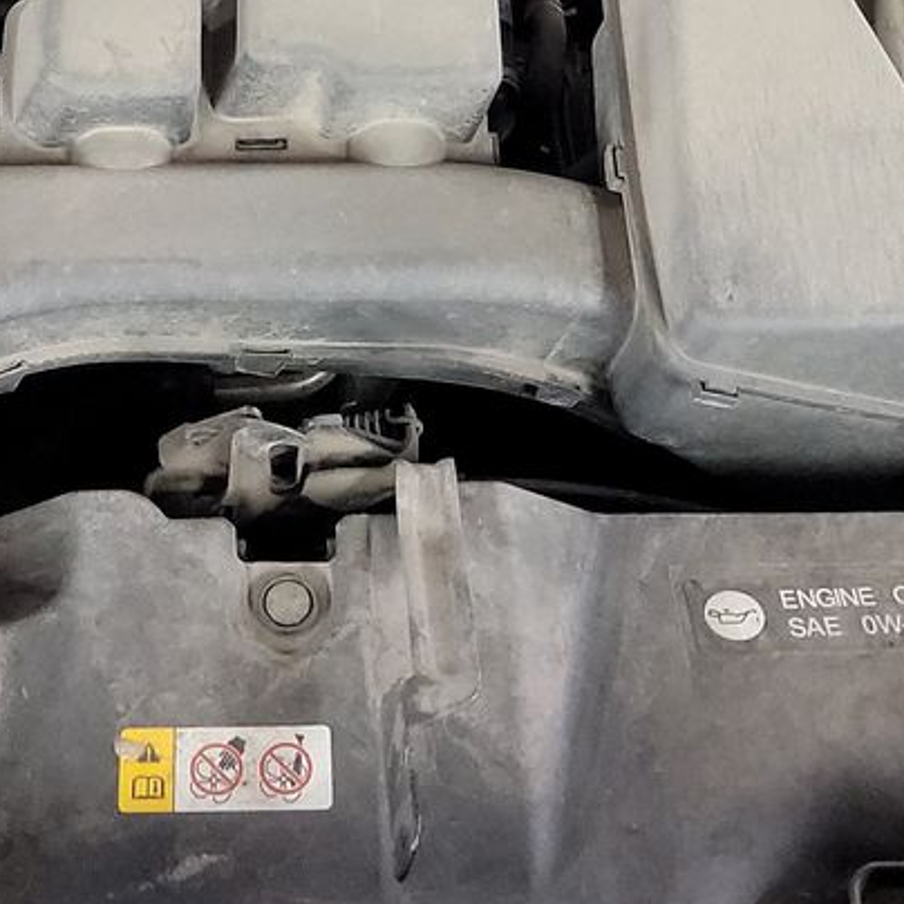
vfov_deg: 19.2
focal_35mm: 84
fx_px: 2482
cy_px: -235
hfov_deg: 20.5
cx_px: 257
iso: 1220
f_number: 1.8
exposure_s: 1/59
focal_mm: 6.7
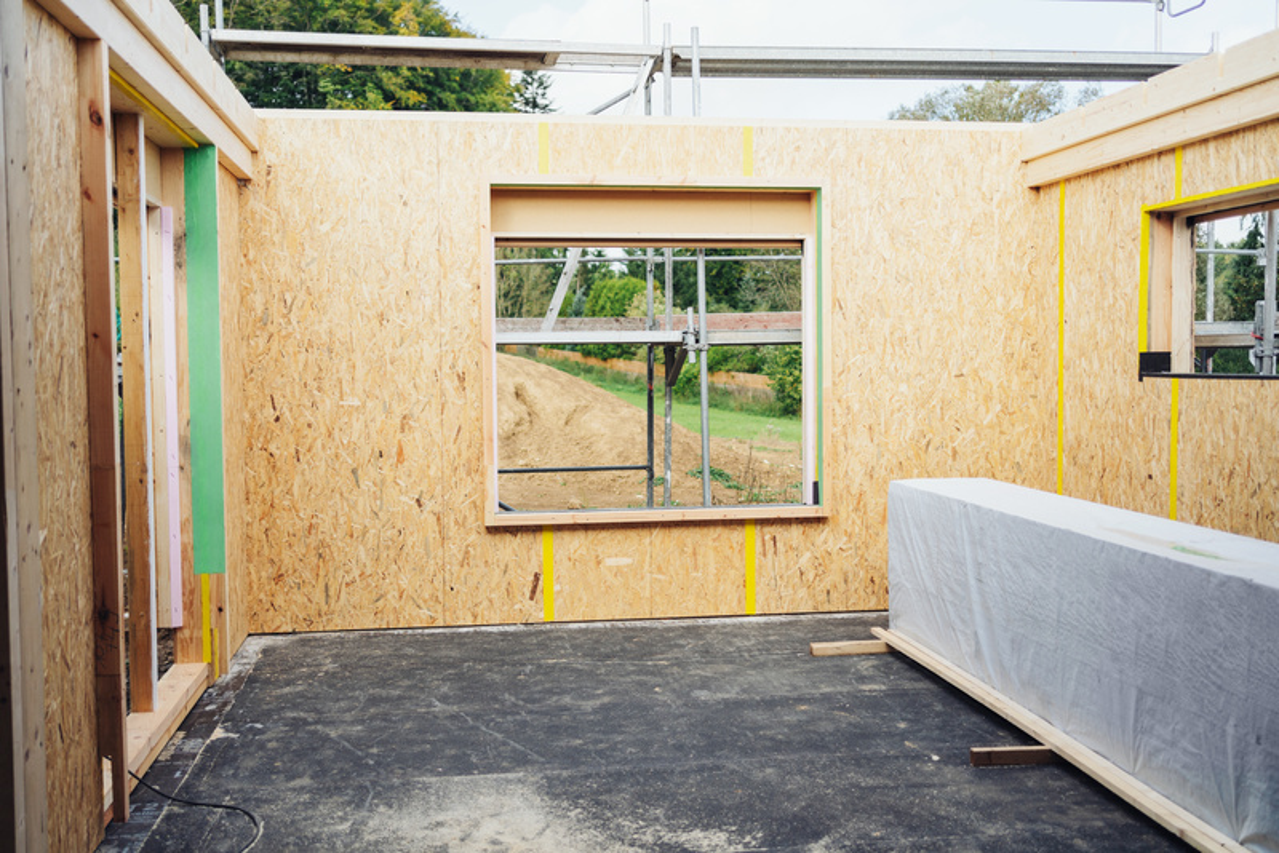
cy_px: 426
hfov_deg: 54.4
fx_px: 1244
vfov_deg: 37.9
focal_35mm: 35
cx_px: 640
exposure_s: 1/1600
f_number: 2.2
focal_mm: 35
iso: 160
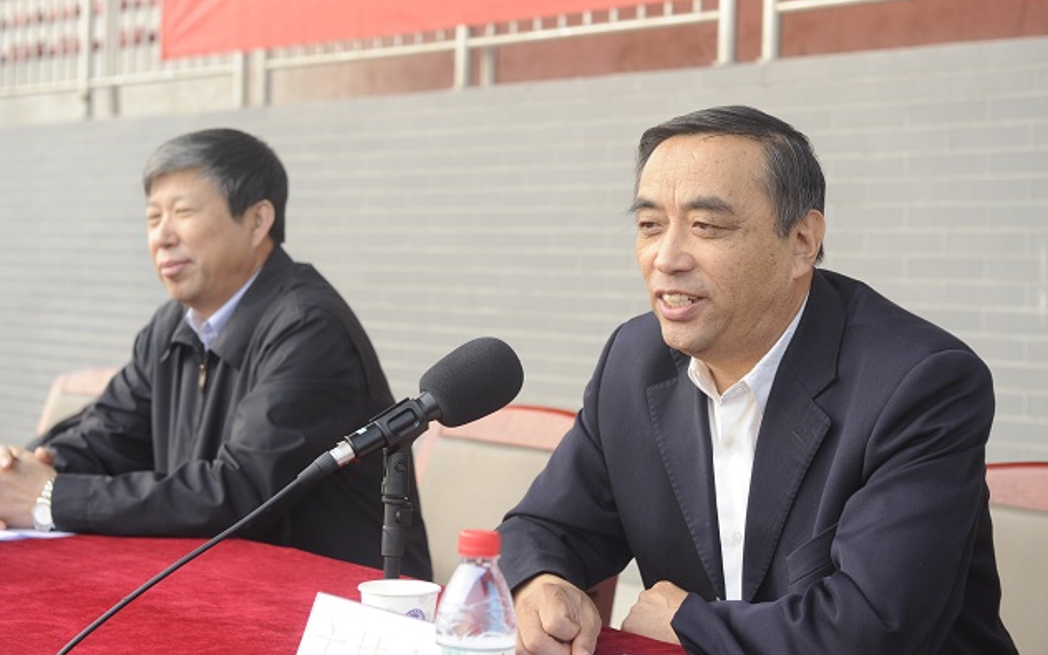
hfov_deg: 30.2
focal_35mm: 68
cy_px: 308
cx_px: 525
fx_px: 1942
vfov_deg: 19.1
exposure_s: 1/200
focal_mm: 66
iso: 320
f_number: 5
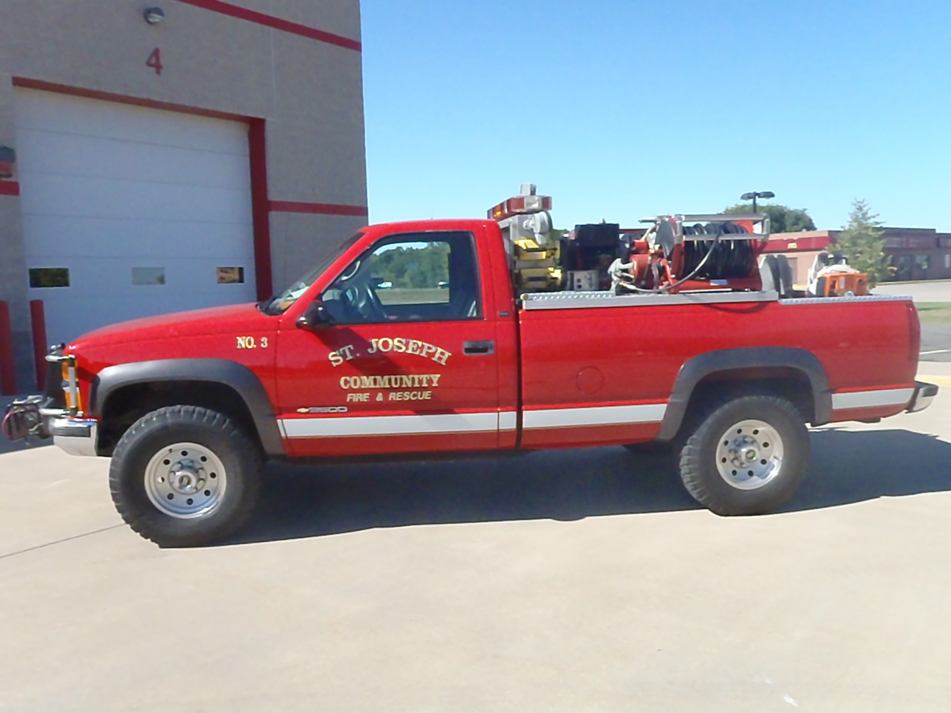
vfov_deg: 49.7
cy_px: 356
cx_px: 476
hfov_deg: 63.4
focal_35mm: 28
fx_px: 769
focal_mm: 5
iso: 640
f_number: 7.1
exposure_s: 1/1000
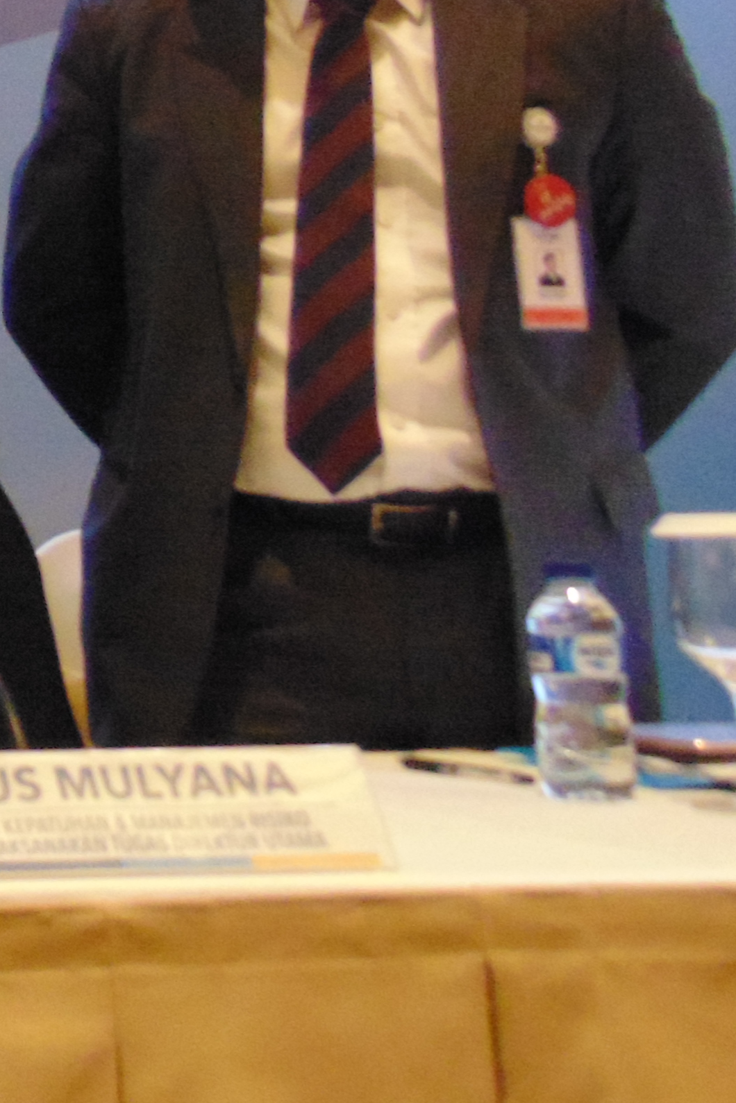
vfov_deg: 21.7
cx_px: -994
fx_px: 2790
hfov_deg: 12.2
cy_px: 55
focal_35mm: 91
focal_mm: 4.9
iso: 400
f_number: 3
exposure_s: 1/15
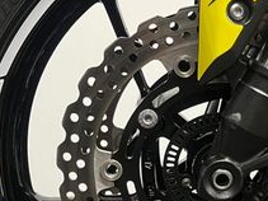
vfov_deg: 18.6
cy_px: 140
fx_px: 611
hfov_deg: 24.3
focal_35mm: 79
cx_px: 215
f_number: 1.6
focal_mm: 5.1
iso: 320
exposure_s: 1/50
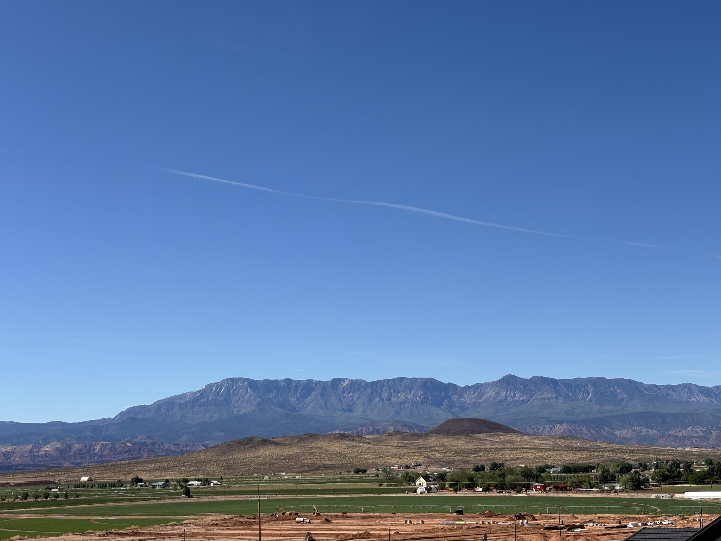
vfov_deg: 28.0
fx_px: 1083
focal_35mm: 52
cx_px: 360
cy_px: 270
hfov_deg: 36.8
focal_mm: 5.96
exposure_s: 1/3663
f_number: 1.6
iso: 40
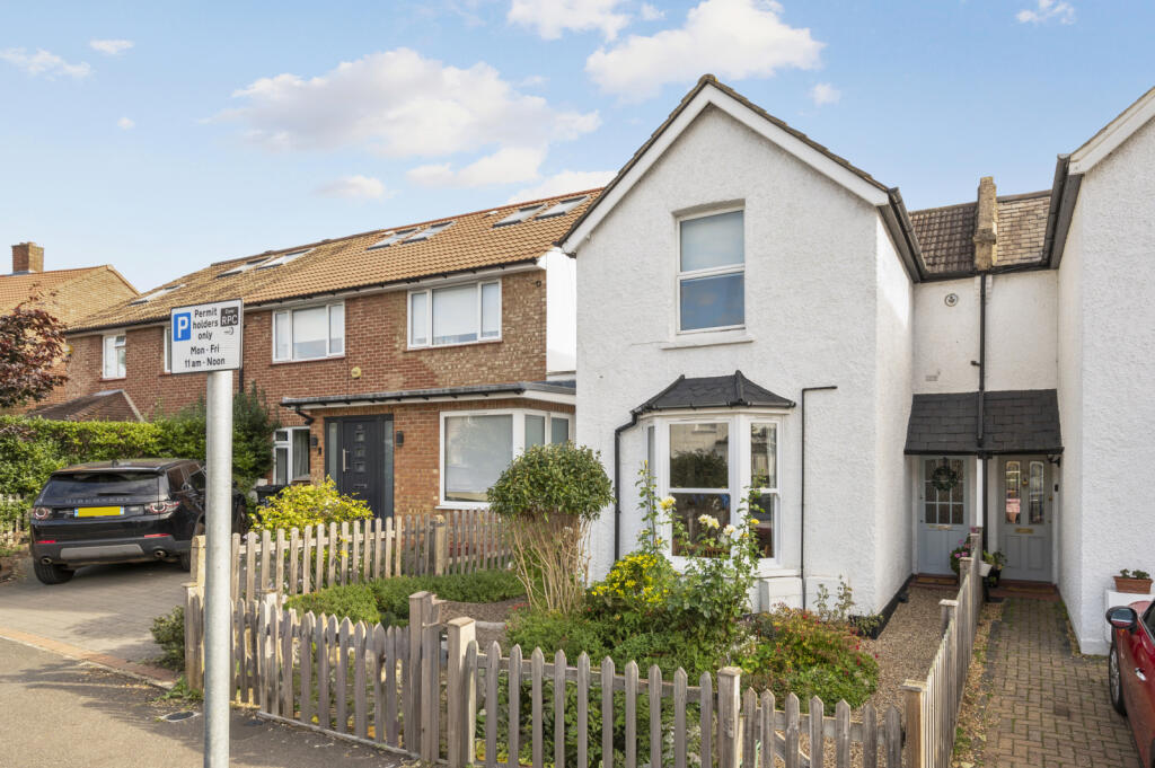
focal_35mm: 16
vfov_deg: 75.4
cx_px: 578
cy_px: 384
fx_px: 497
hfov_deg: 98.6
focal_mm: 15.5
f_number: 8
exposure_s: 1/125
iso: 200
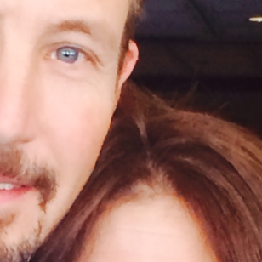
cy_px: 130
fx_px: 1507
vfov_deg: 9.9
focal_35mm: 176
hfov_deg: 9.9
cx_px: 30
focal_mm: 4.12
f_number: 2.2
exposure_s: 1/33
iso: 64
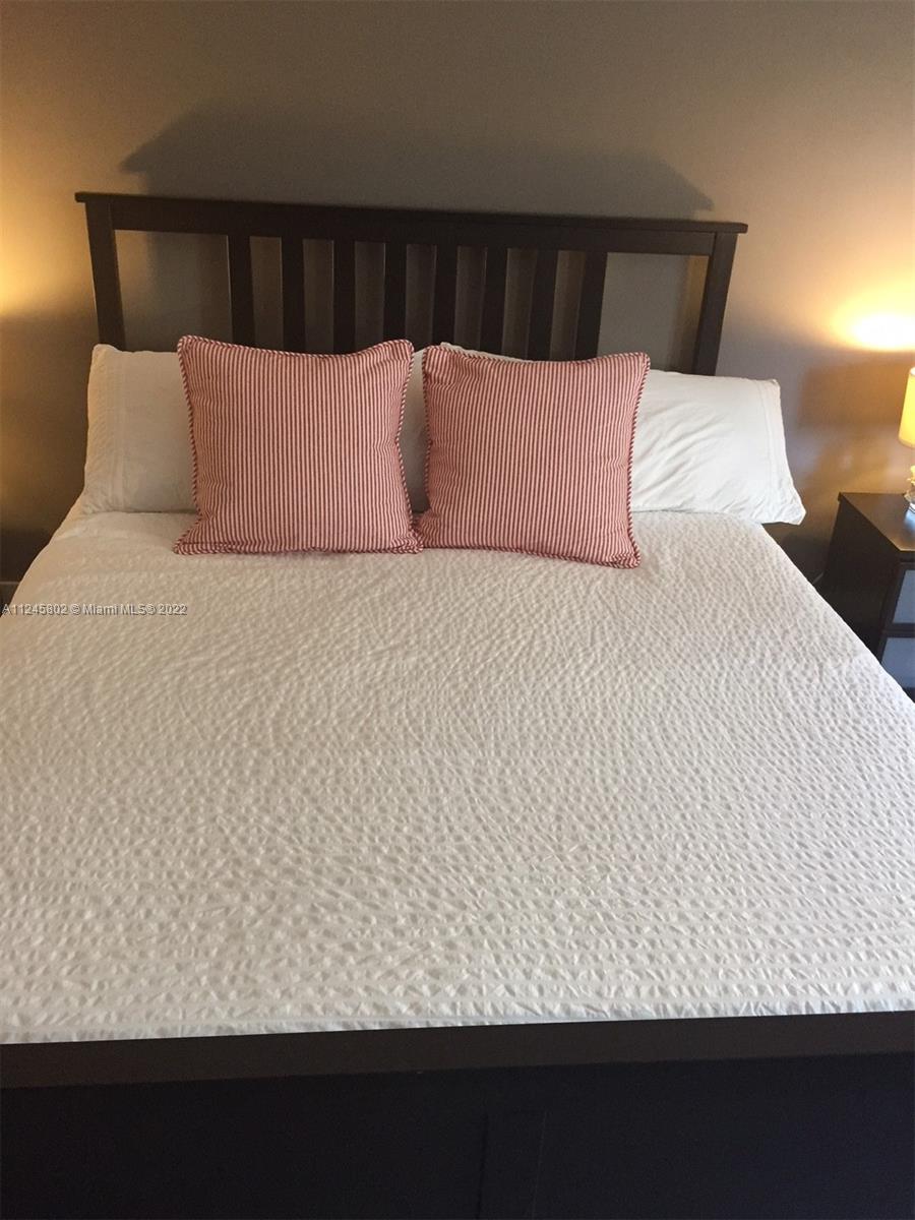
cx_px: 458
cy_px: 610
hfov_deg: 48.2
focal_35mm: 29
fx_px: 1022
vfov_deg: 61.7
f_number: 2.2
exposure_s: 1/30
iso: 160
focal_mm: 4.15
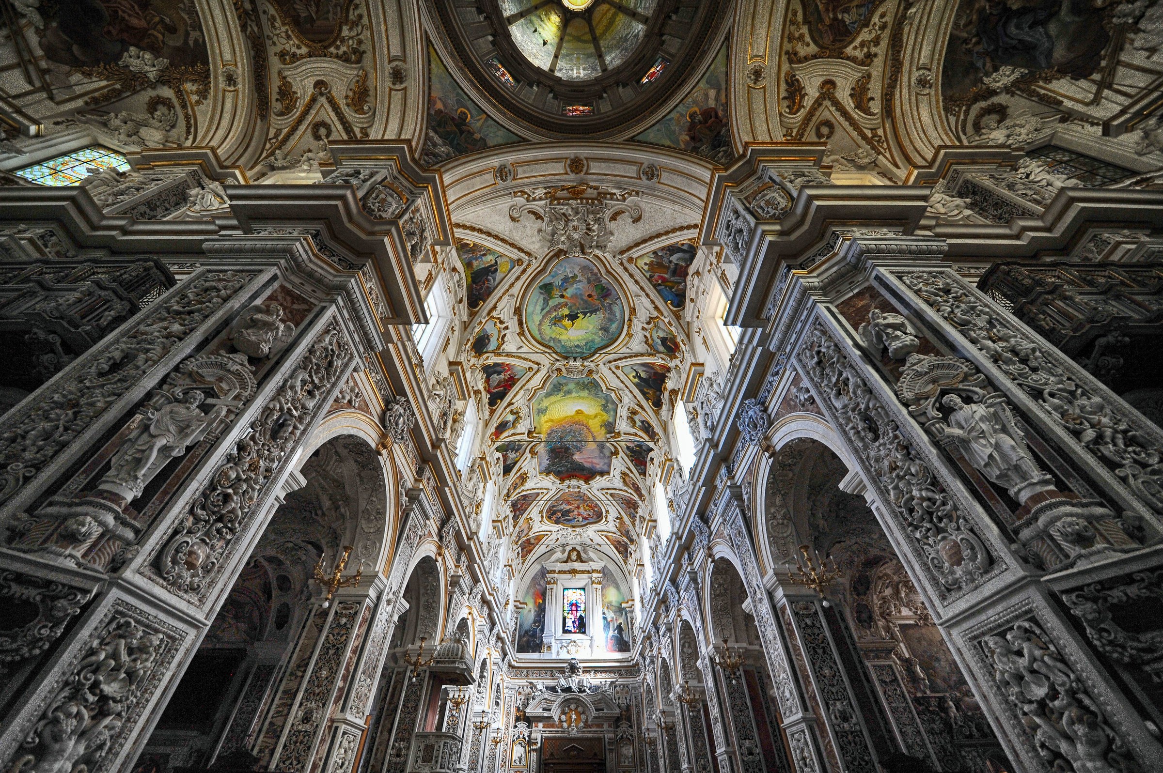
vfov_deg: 89.9
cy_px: 386
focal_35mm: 12
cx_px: 582
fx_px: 387
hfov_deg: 112.7
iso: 1600
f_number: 4.5
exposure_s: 1/80
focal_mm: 12
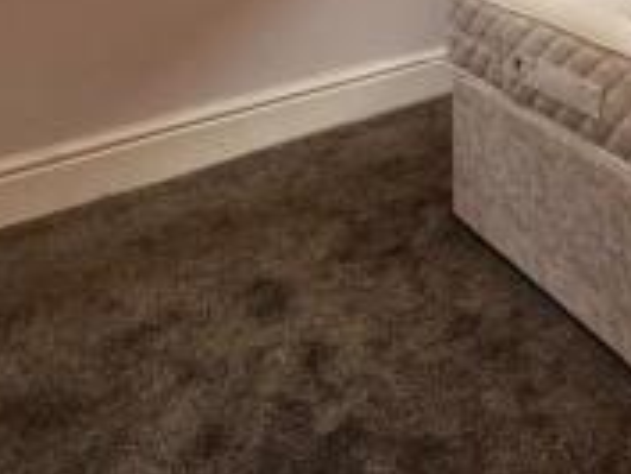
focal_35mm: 46
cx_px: 608
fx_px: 839
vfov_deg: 25.0
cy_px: -216
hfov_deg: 37.5
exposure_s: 1/100
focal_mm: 2.22
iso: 125
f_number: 2.2
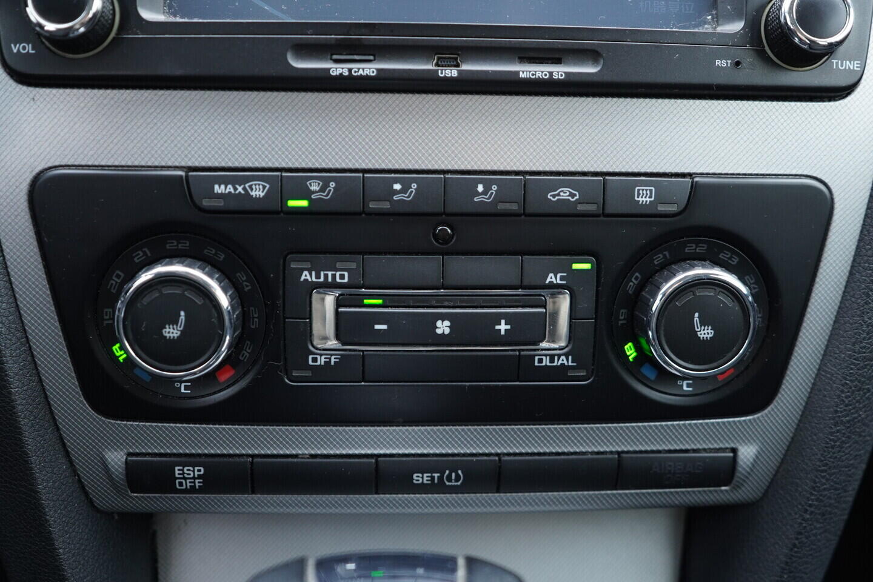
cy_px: 291
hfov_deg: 53.1
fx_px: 873
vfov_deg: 36.9
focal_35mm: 36
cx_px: 436
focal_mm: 24
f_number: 2.8
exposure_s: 1/40
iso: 500
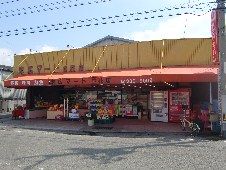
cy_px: 85
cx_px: 113
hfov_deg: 55.4
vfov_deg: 42.9
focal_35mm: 33
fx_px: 215
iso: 64
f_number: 7.2
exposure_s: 1/160
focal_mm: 5.8
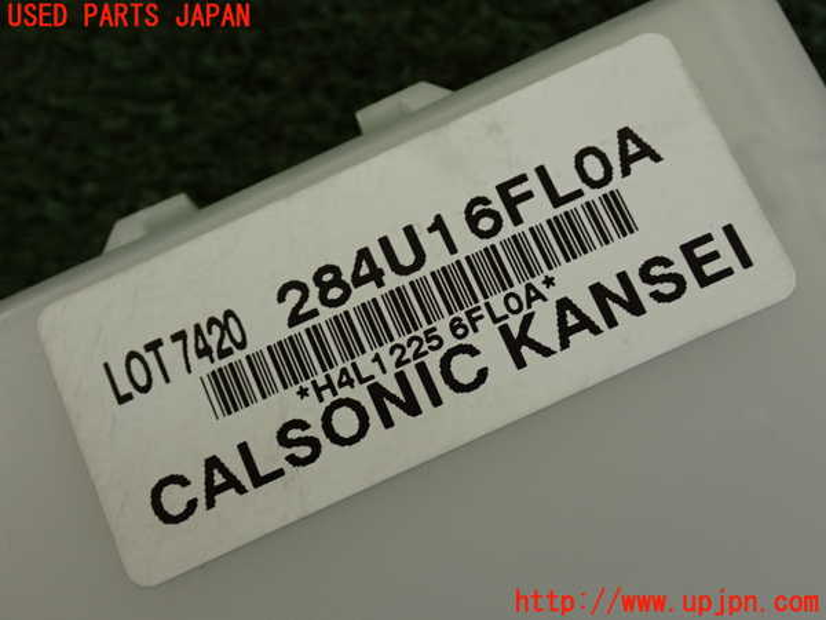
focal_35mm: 58
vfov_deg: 25.2
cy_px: 310
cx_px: 413
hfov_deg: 33.2
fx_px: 1384
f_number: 3.5
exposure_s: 1/125
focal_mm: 10.35
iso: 320
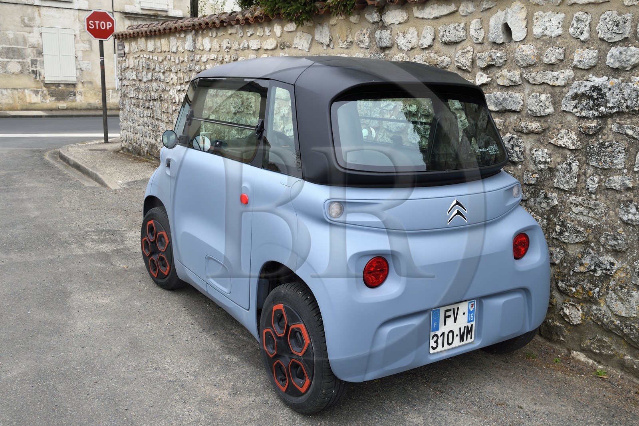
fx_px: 604
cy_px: 213
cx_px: 320
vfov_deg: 38.9
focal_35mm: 34
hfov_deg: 55.8
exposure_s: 1/200
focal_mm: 34
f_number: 9
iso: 200
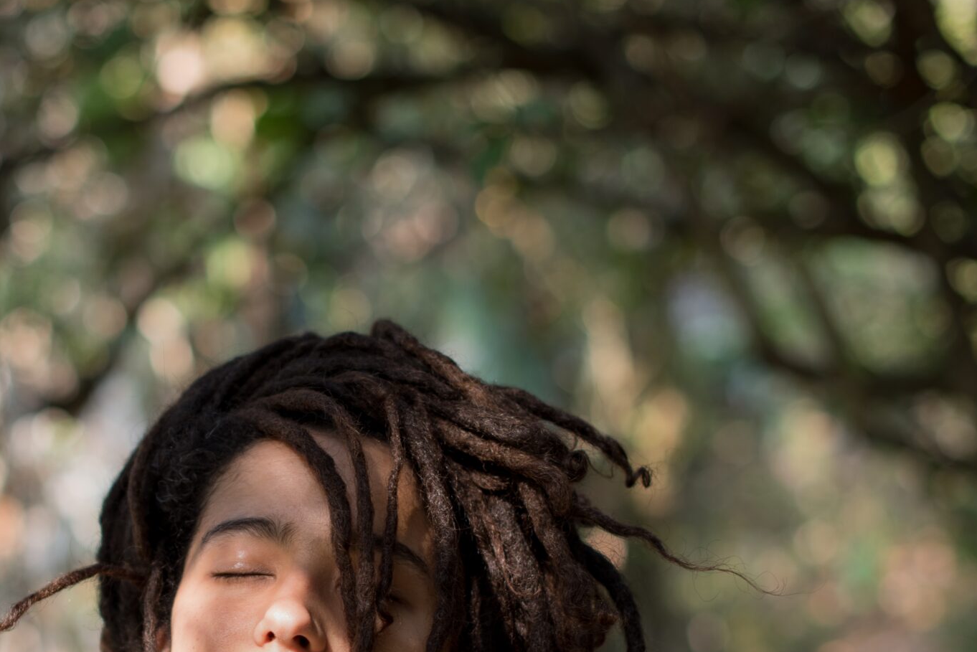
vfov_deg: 14.4
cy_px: 571
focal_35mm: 94
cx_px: 240
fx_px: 2552
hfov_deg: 21.5
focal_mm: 50
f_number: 2.5
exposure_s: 1/160
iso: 100
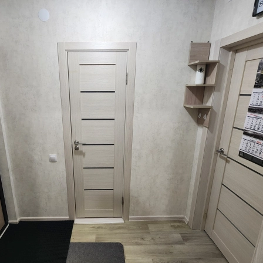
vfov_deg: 87.4
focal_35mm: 16
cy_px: 127
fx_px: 138
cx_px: 103
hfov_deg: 86.2
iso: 250
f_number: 2.2
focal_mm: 2.2
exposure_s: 1/50.3
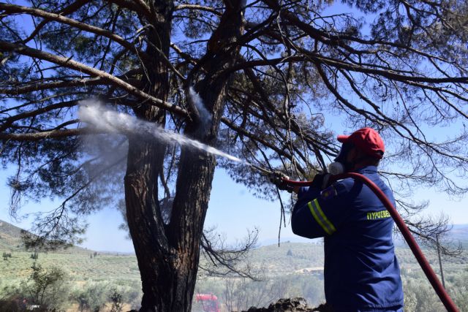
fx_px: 351
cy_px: 156
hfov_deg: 67.4
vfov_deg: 48.0
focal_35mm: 27
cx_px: 234
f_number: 14
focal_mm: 18
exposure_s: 1/800
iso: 1000
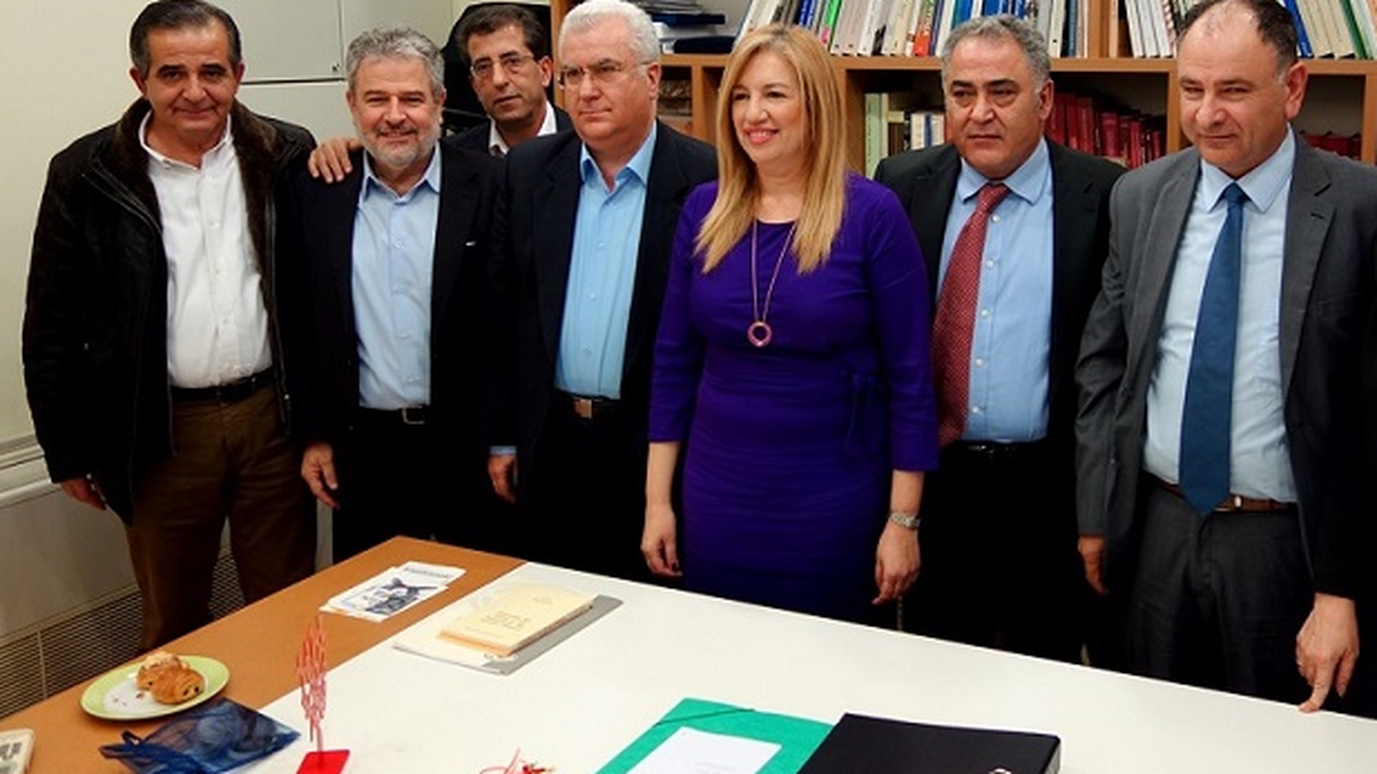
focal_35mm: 38
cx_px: 868
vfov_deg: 30.9
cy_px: 253
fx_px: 1387
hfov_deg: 52.2
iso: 160
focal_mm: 10.4
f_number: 1.8
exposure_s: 1/30
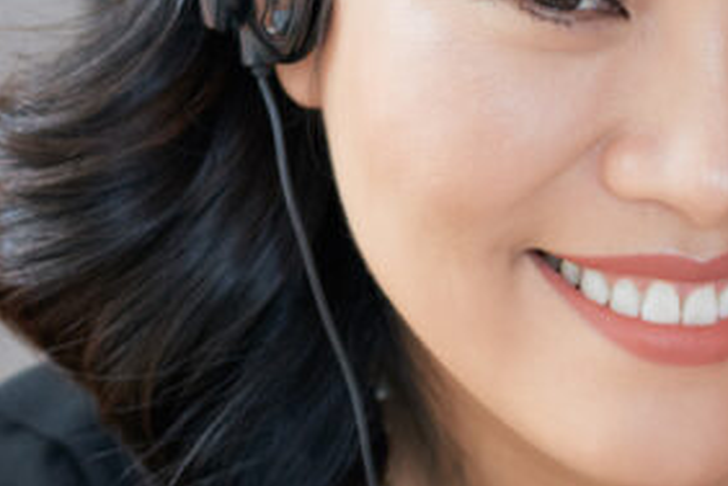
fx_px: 6248
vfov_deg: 4.4
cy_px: 211
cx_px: 349
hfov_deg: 6.7
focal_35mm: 309
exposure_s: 1/250
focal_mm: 85
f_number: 4
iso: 500
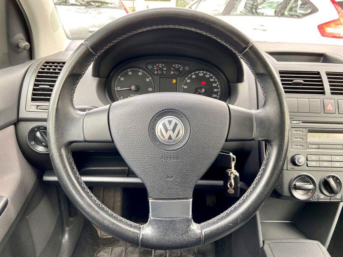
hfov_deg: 67.3
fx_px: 258
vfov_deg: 53.1
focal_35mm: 26
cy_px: 128
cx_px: 172
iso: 125
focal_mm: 4.25
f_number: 1.8
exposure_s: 1/115
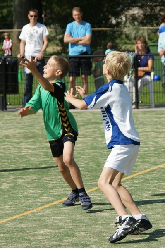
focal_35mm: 150
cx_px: 82
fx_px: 1033
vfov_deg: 13.7
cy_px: 124
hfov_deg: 9.1
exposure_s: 1/500
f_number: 7.1
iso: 100
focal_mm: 100
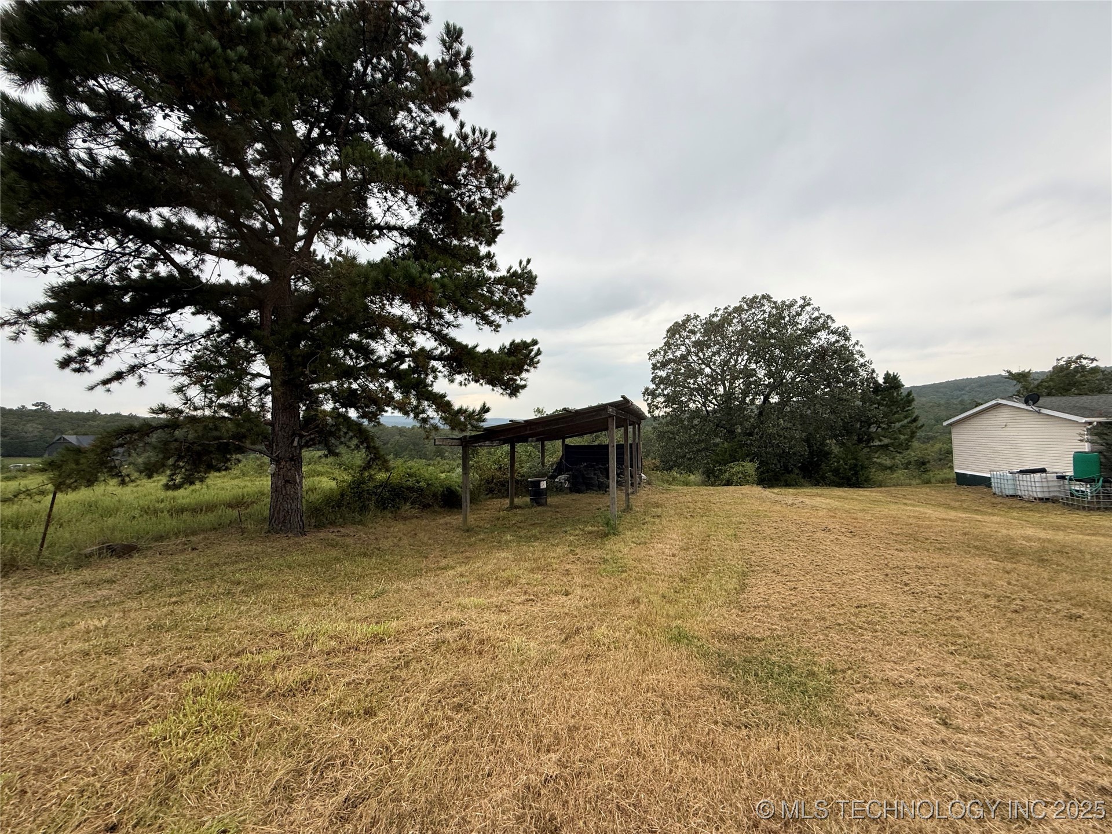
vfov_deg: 85.7
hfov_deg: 102.1
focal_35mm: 14
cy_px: 417
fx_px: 450
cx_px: 556
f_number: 2.2
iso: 50
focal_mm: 2.22
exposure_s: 1/390
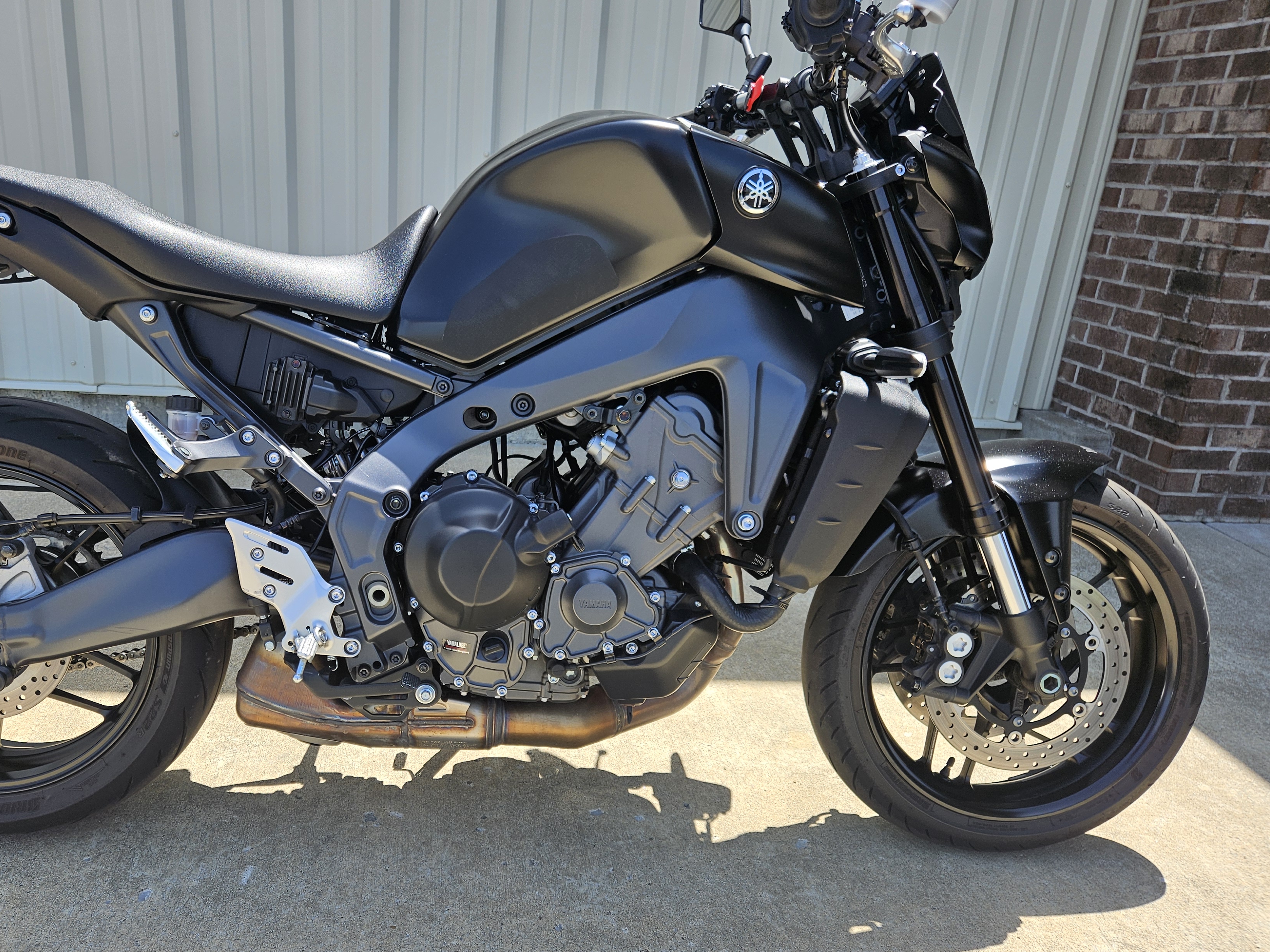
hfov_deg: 63.0
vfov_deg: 49.6
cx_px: 517
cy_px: 530
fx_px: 1027
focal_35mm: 28
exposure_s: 1/781
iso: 25
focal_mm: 5.4
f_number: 1.8
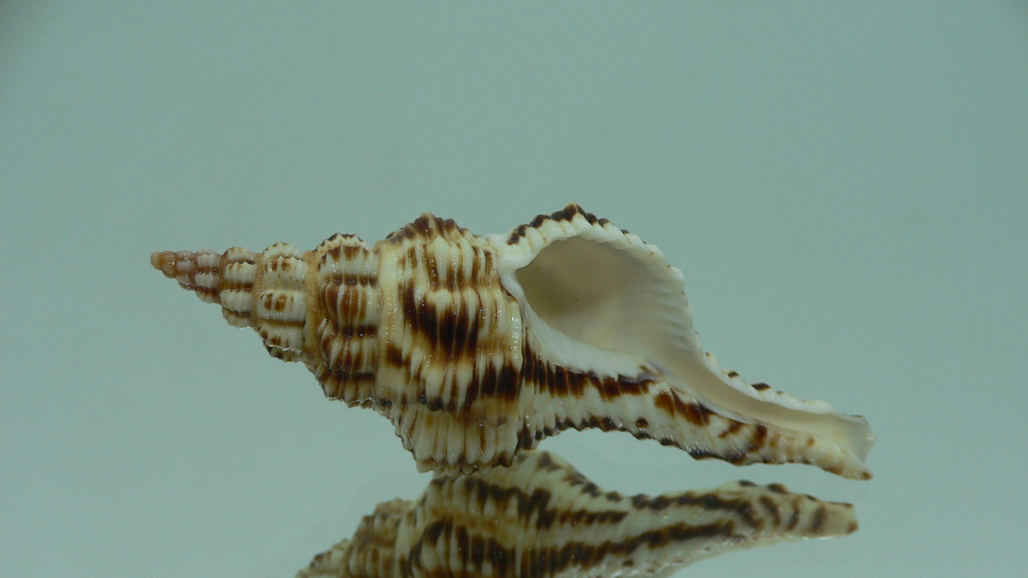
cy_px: 355
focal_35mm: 39
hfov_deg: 51.6
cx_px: 524
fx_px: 1063
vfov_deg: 30.3
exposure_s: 1/80
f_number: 2.8
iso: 80
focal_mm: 4.6
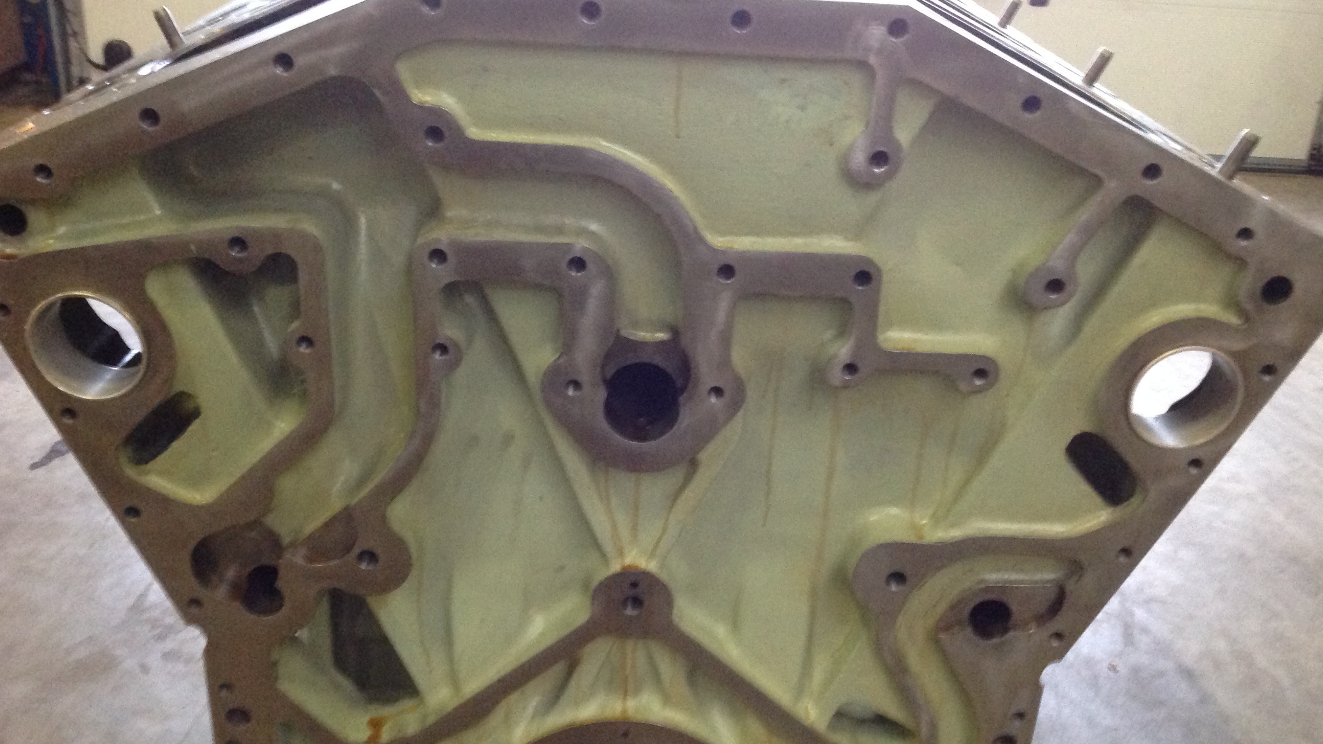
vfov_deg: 30.4
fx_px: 1368
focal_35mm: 39
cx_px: 657
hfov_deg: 51.6
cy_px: 424
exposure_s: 1/15
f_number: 2.4
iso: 400
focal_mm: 4.28
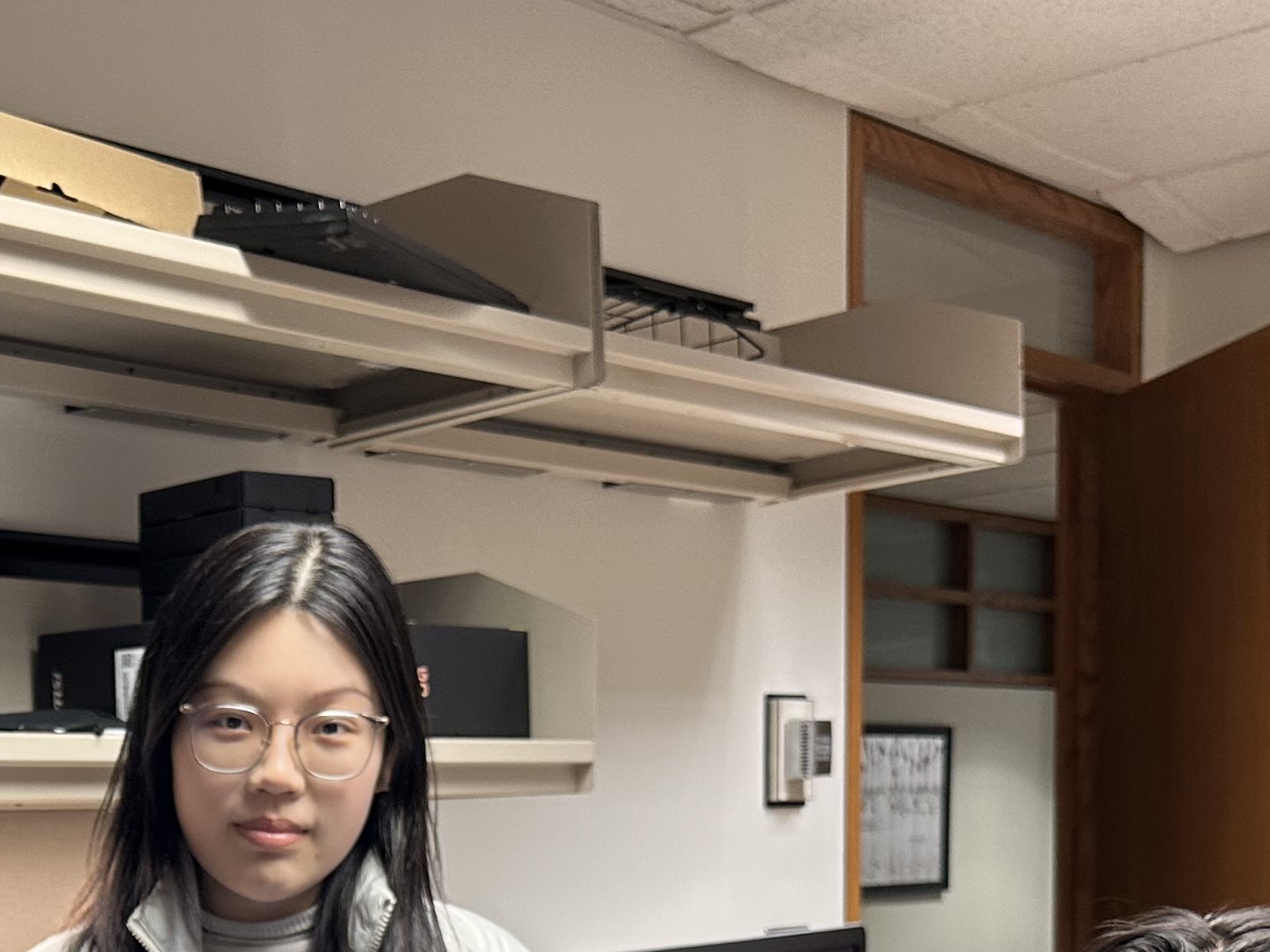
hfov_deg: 29.8
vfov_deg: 21.8
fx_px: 2275
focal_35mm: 62
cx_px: 111
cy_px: 1164
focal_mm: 6.86
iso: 160
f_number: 1.78
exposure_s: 1/60
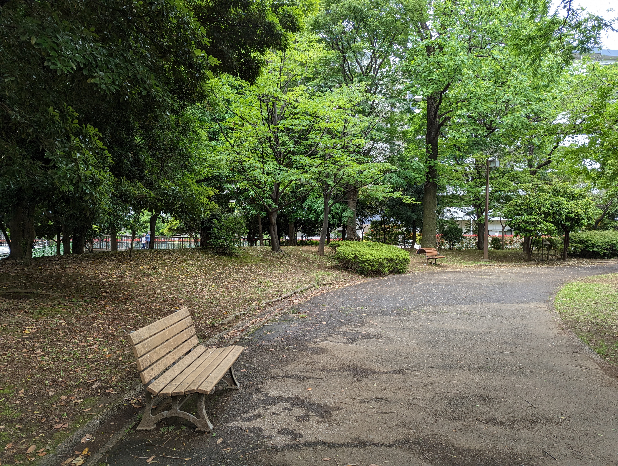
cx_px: 309
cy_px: 233
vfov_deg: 56.9
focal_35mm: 24
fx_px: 429
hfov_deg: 71.5
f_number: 1.85
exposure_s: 1/201
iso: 52
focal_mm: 6.81
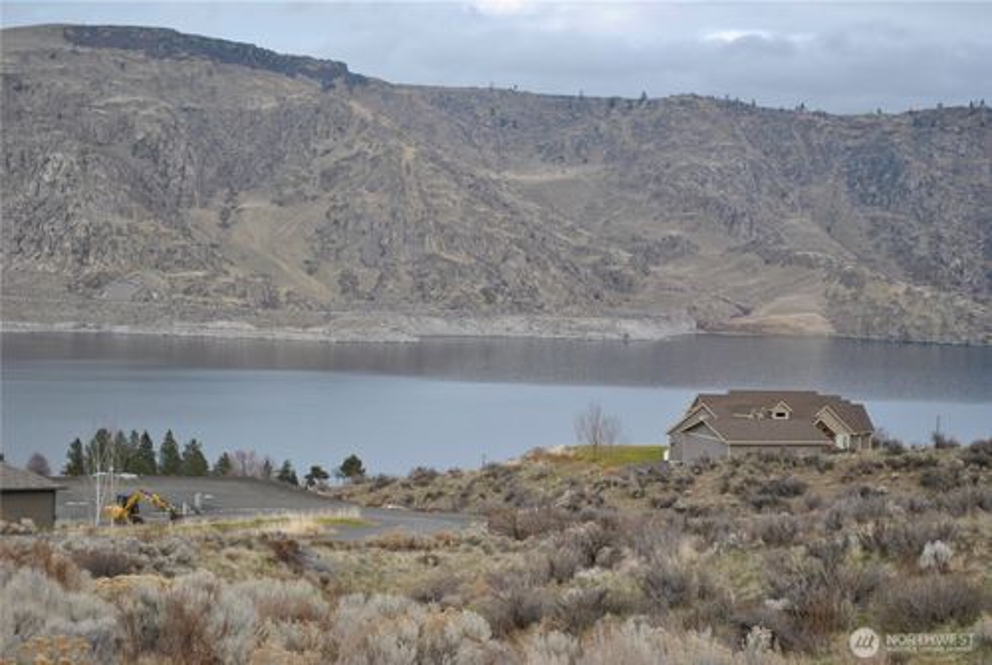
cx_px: 496
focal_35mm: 82
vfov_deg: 16.6
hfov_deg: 24.6
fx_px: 2277
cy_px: 332
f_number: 7.1
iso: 100
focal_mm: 55
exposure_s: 1/200
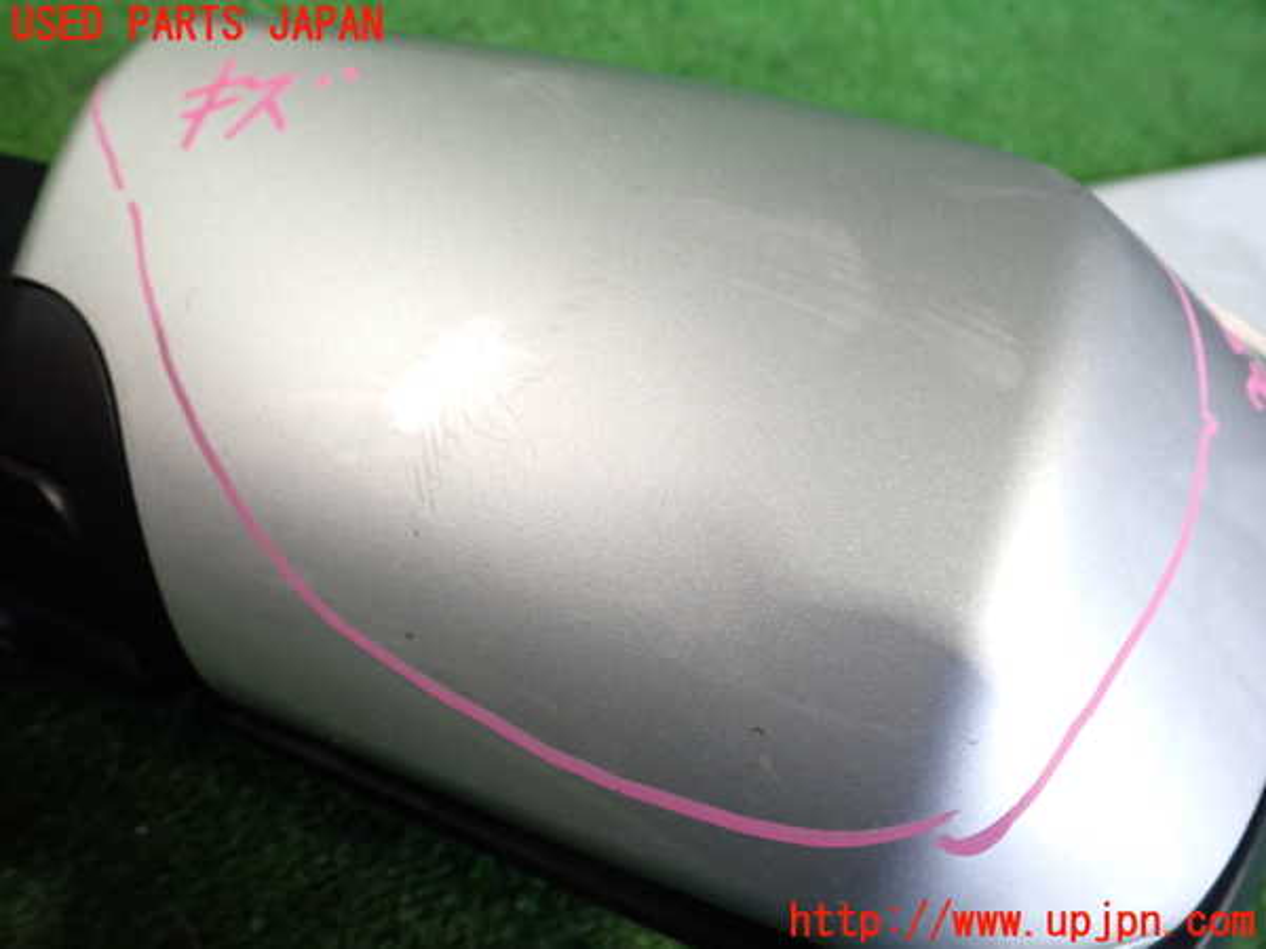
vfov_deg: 46.8
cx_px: 633
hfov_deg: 60.0
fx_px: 1097
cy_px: 474
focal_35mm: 30
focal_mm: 5.4
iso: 250
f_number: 2.3
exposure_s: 1/30
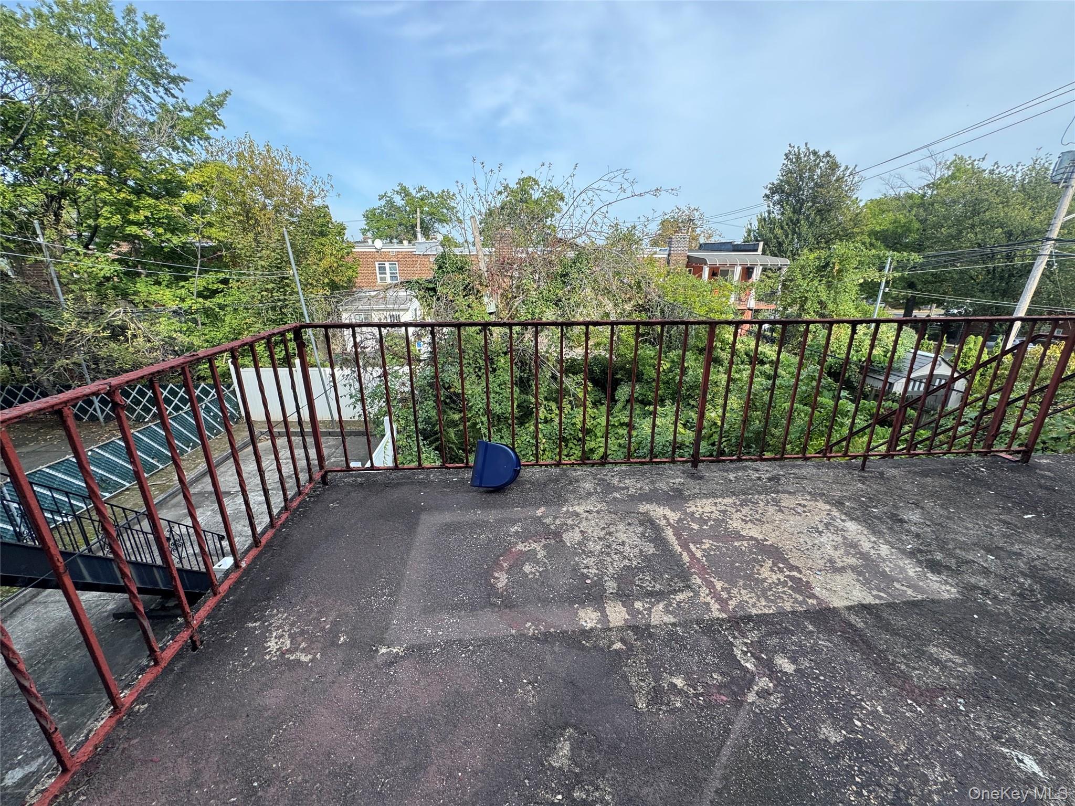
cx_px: 538
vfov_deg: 85.7
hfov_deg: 102.1
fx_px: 435
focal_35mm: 14
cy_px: 403
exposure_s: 1/368
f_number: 2.2
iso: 40
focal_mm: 2.22
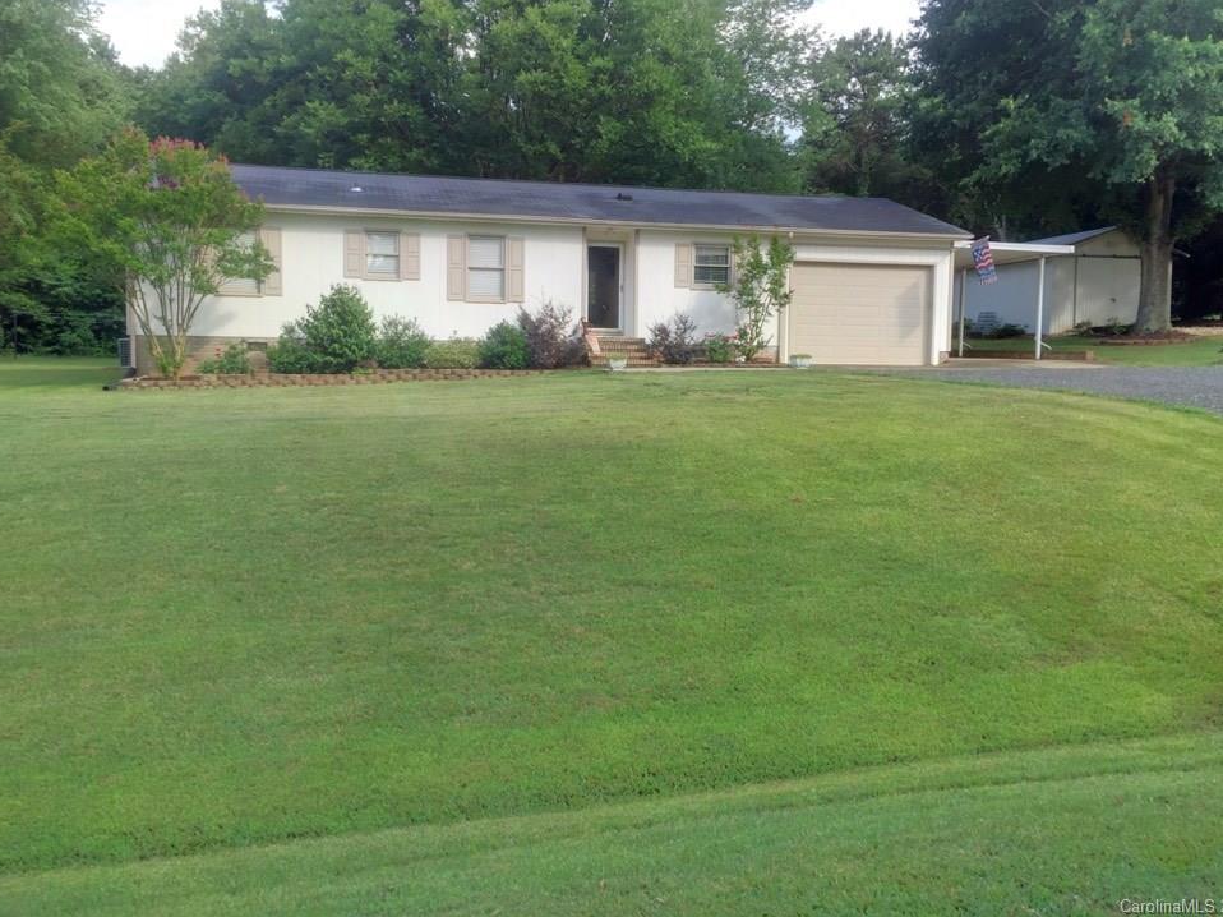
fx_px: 1095
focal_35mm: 31
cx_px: 613
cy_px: 428
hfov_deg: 58.4
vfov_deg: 45.4
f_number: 2.2
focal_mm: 4.15
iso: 32
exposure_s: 1/455
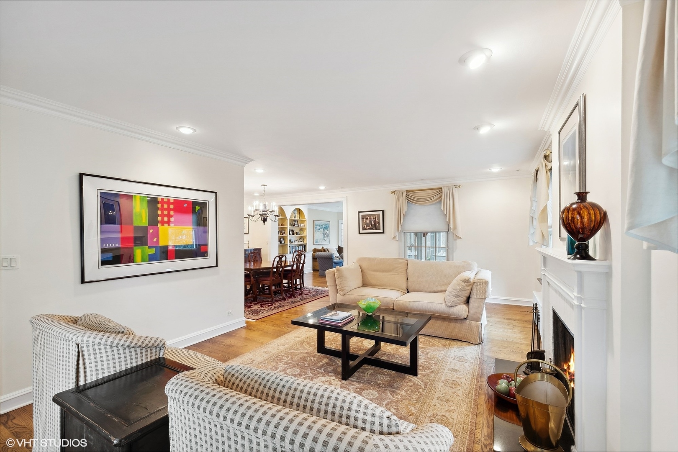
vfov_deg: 77.3
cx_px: 339
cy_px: 226
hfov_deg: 100.4
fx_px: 282
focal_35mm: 15
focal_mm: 10
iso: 200
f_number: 9
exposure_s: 1/3.33
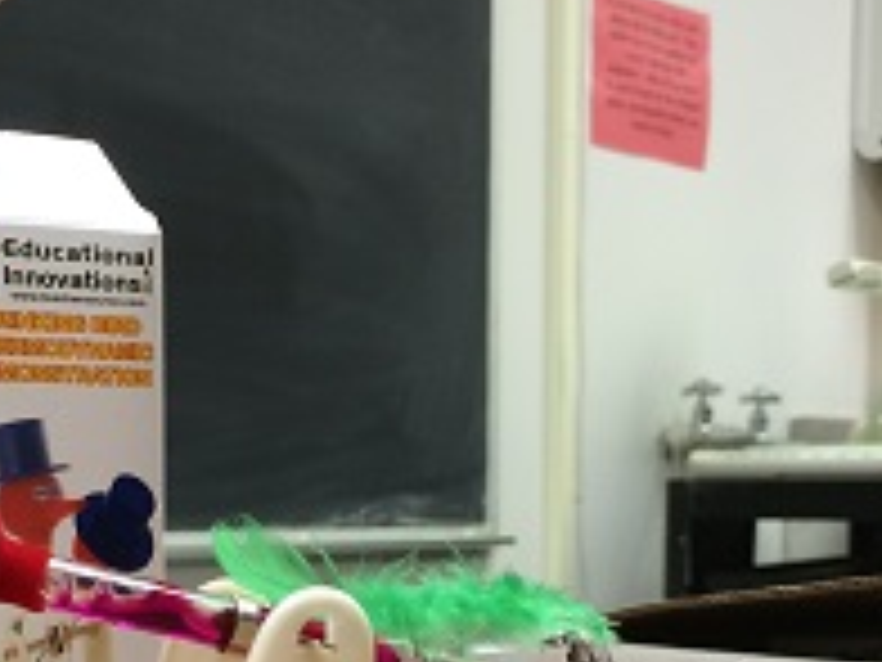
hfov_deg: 25.9
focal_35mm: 75
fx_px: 1911
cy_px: 685
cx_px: 346
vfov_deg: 19.0
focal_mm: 4.12
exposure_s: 1/30
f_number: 2.2
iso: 100
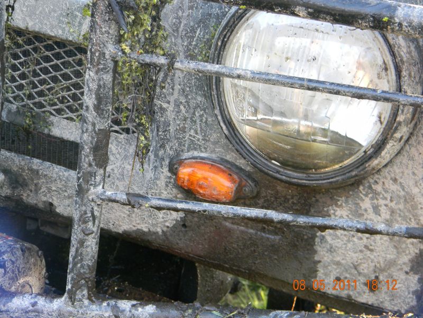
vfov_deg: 21.9
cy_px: 159
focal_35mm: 67
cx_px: 212
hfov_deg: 29.0
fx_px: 819
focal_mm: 12.2
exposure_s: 1/30
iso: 252
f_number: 4.3
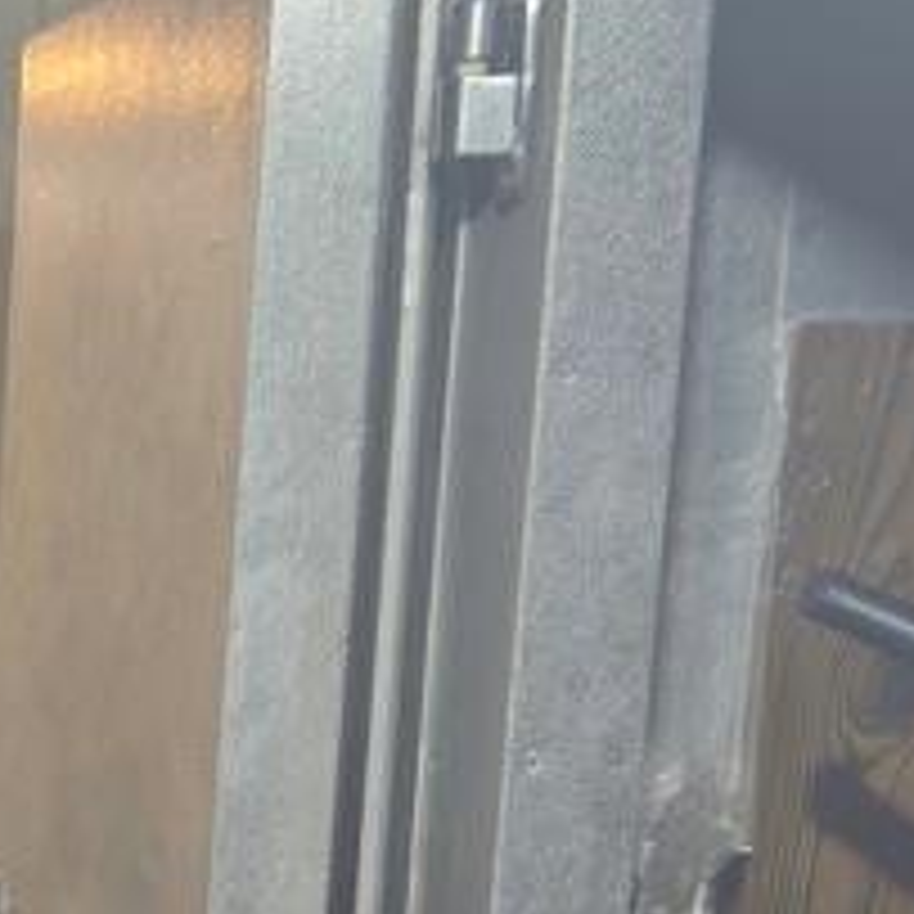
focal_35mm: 107
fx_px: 3196
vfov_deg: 15.8
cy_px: 1027
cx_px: -797
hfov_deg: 14.2
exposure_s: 1/40
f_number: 1.78
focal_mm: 6.76
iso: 640
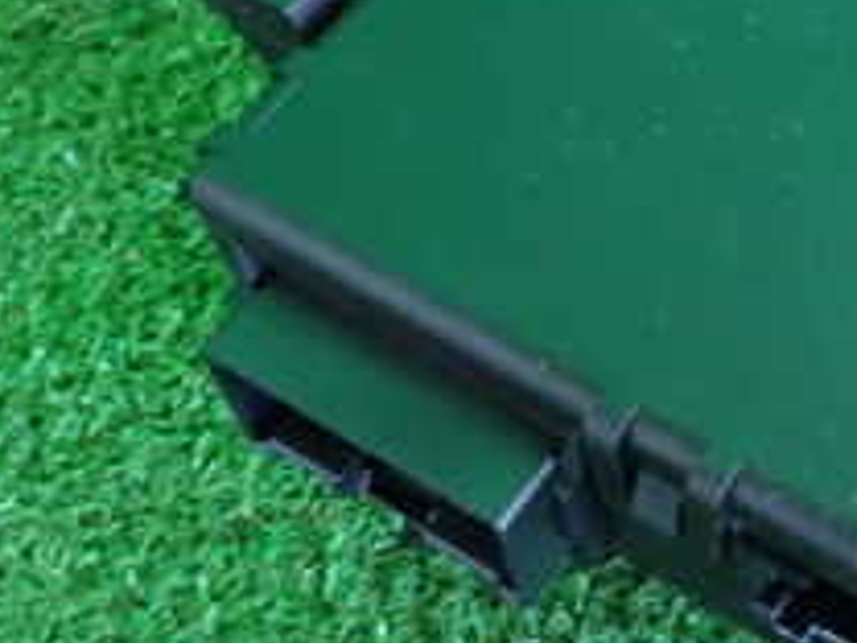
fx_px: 1783
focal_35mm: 72
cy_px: 243
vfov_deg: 20.4
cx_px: 853
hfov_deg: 25.7
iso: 800
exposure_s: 1/25
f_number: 2
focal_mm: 4.5
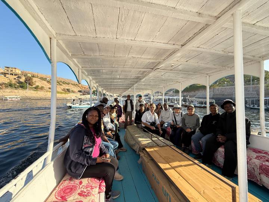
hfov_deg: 102.1
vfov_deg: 85.7
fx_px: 109
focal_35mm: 14
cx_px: 134
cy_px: 101
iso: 50
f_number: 2.2
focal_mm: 2.22
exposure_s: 1/619
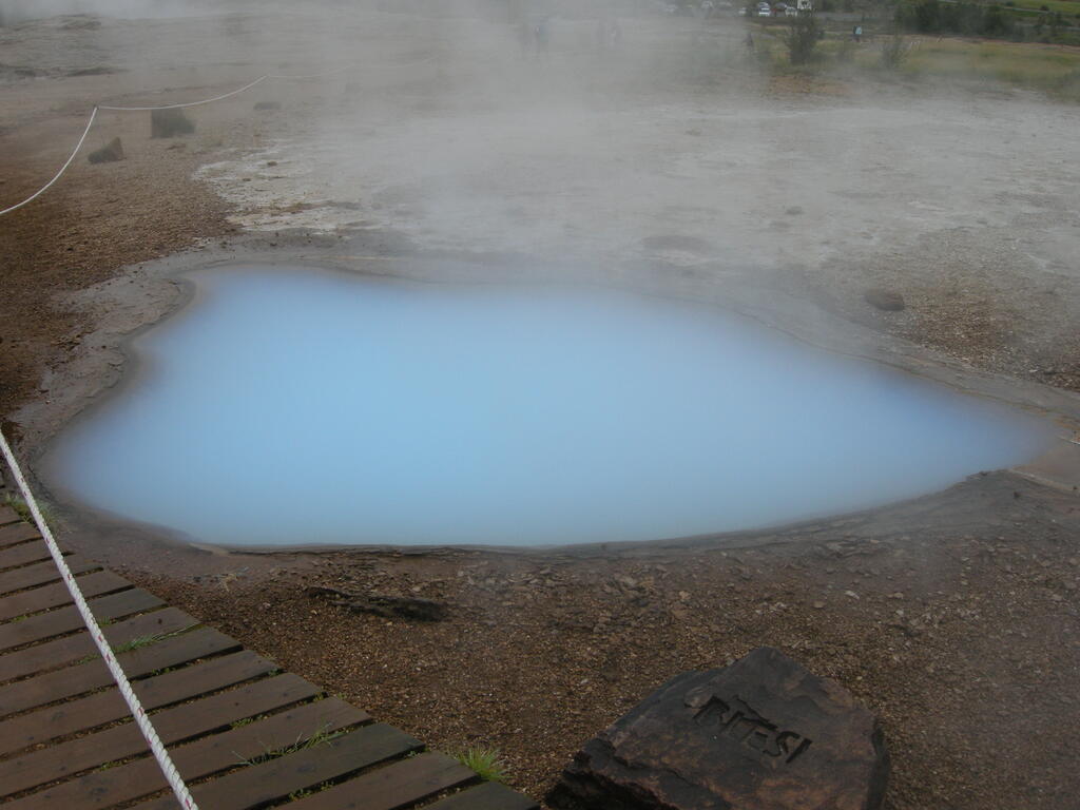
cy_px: 405
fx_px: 1092
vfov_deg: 40.7
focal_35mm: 35
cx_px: 540
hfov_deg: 52.6
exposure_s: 1/223
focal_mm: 7.5
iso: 100
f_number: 4.8
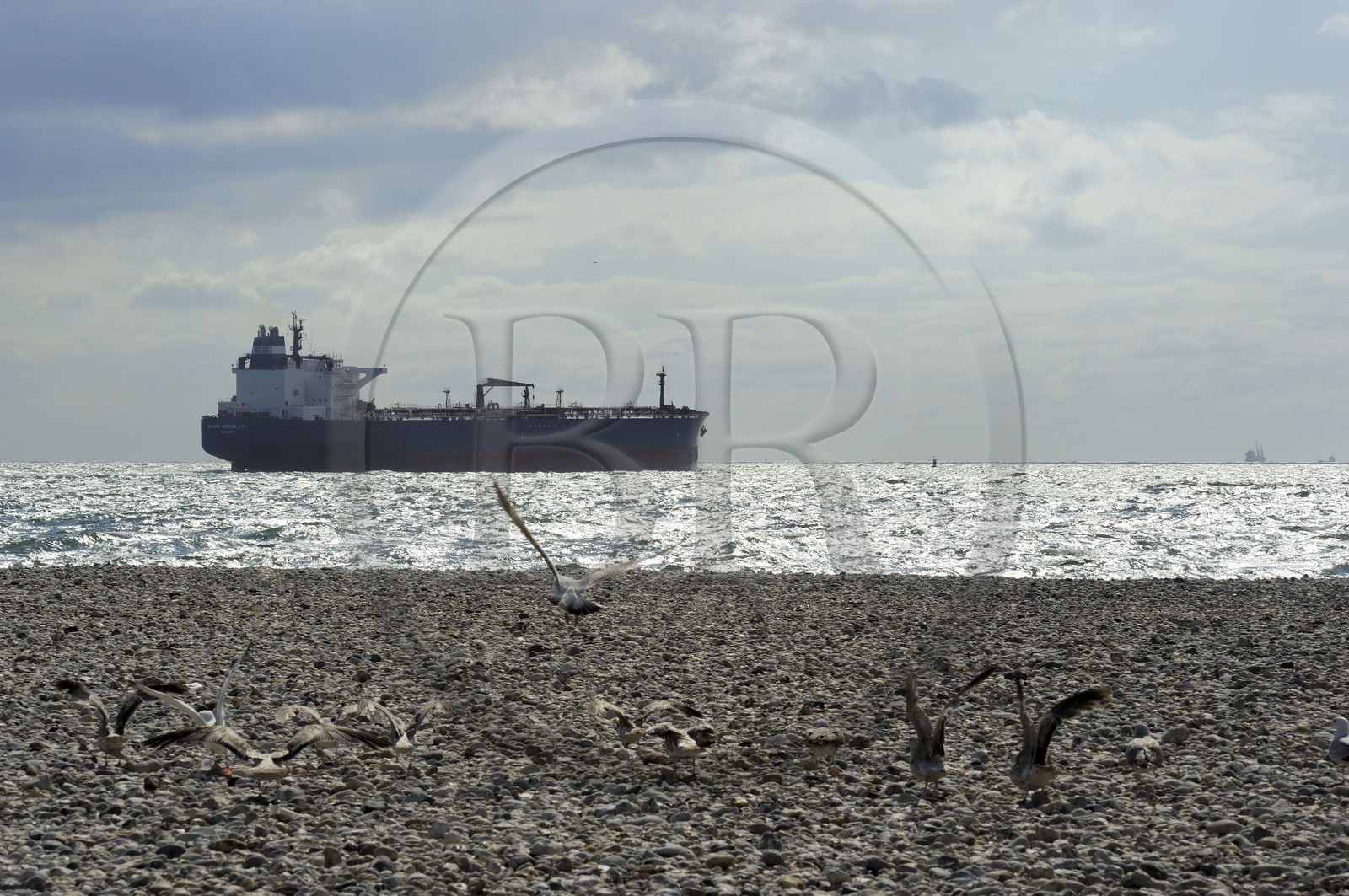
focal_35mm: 170
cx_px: 674
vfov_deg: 8.1
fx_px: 6363
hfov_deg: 12.1
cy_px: 448
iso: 200
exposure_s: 1/320
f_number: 18
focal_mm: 170
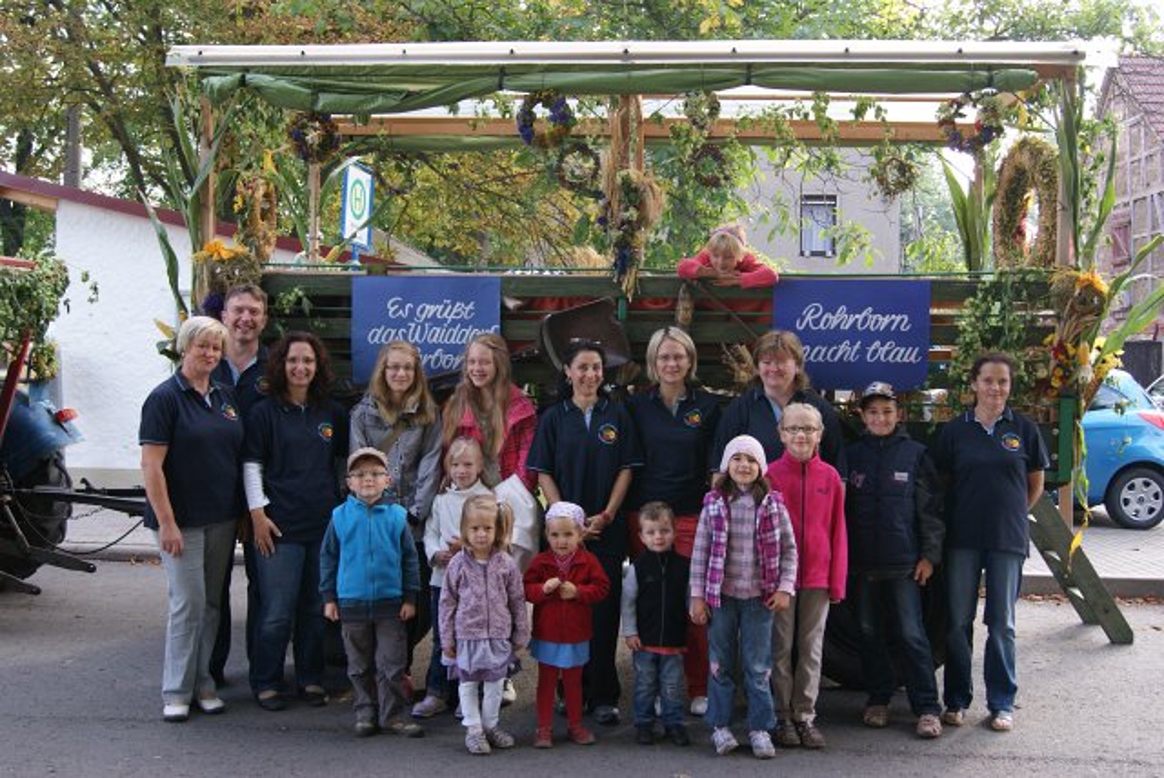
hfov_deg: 53.1
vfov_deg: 36.9
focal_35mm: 36
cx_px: 582
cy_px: 389
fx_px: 1165
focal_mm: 24
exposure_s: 1/40
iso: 100
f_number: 4.5
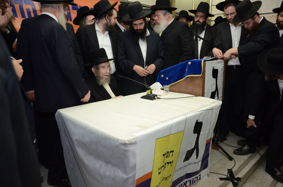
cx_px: 142
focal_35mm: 27
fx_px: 212
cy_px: 94
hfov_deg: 67.5
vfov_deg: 47.7
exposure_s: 1/60
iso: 2000
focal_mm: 18
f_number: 3.5
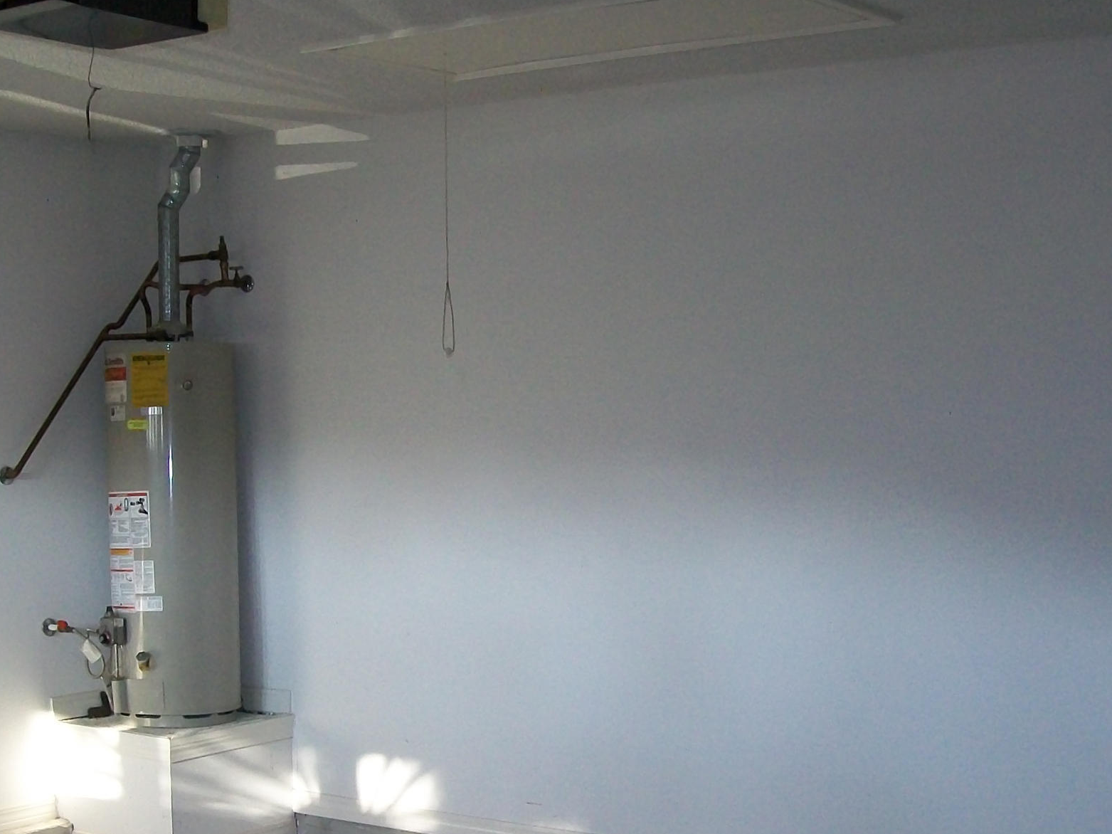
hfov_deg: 33.2
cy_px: 640
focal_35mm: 58
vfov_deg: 24.9
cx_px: 496
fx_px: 1863
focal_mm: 6.1
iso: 160
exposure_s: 1/60
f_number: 2.7
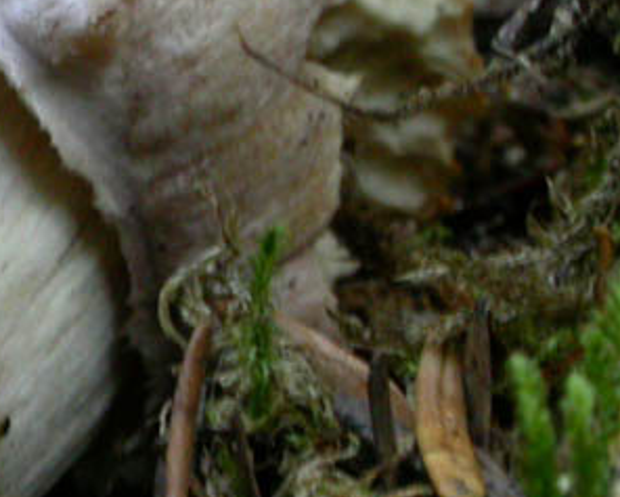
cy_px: 73
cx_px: -161
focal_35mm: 401
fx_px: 7361
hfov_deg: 4.8
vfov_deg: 3.9
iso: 200
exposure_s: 1/4
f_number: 9.8
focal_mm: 29.7
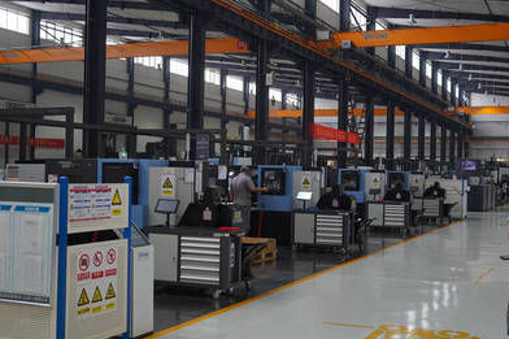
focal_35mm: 51
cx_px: 251
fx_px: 721
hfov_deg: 38.9
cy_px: 170
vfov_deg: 26.5
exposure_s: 1/125
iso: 400
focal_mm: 50
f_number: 4
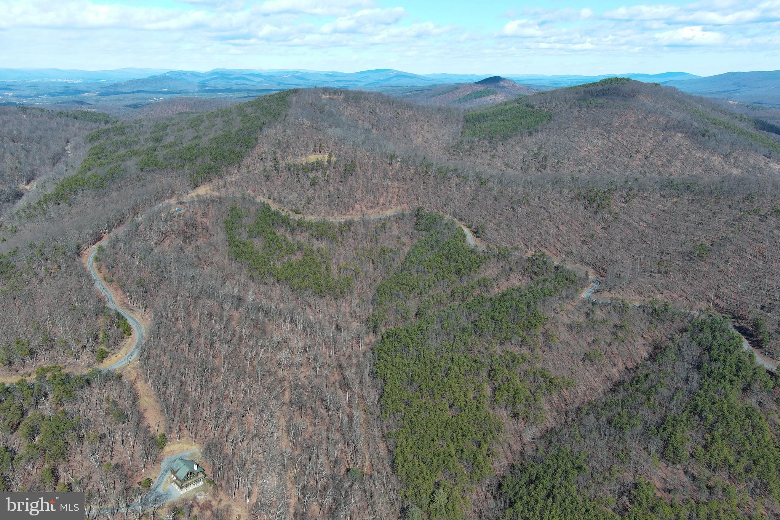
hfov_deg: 63.7
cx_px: 390
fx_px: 628
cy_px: 260
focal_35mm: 29
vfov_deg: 45.0
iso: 100
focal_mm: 10.57
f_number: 2.8
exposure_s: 1/996
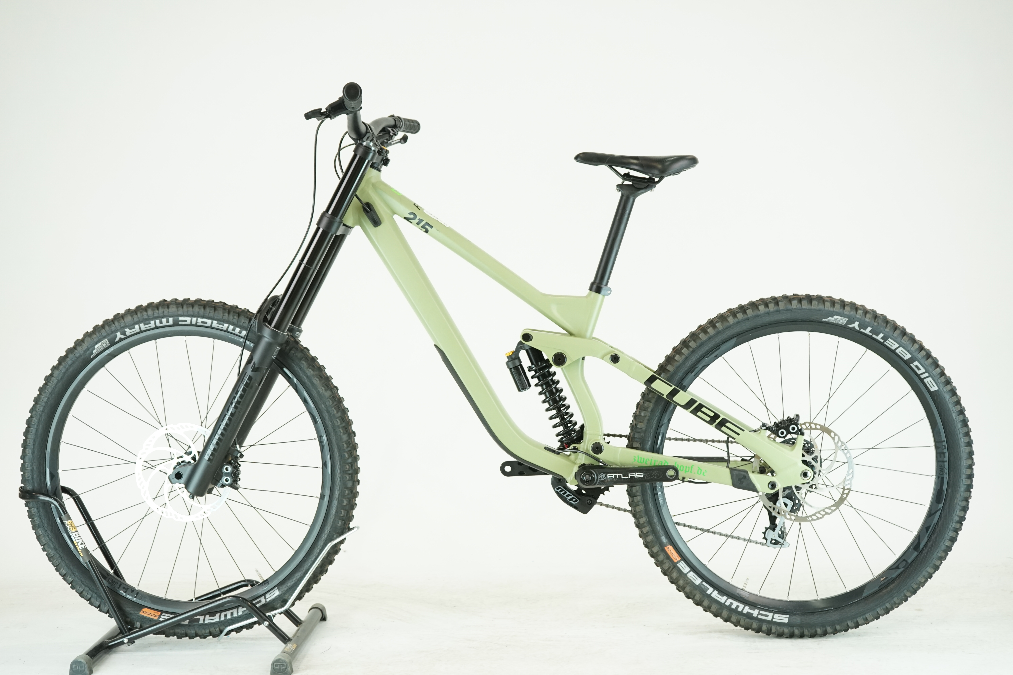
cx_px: 506
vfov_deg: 26.0
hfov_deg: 38.2
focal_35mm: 52
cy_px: 338
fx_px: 1463
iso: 1600
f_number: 5.6
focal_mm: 52
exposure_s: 1/200
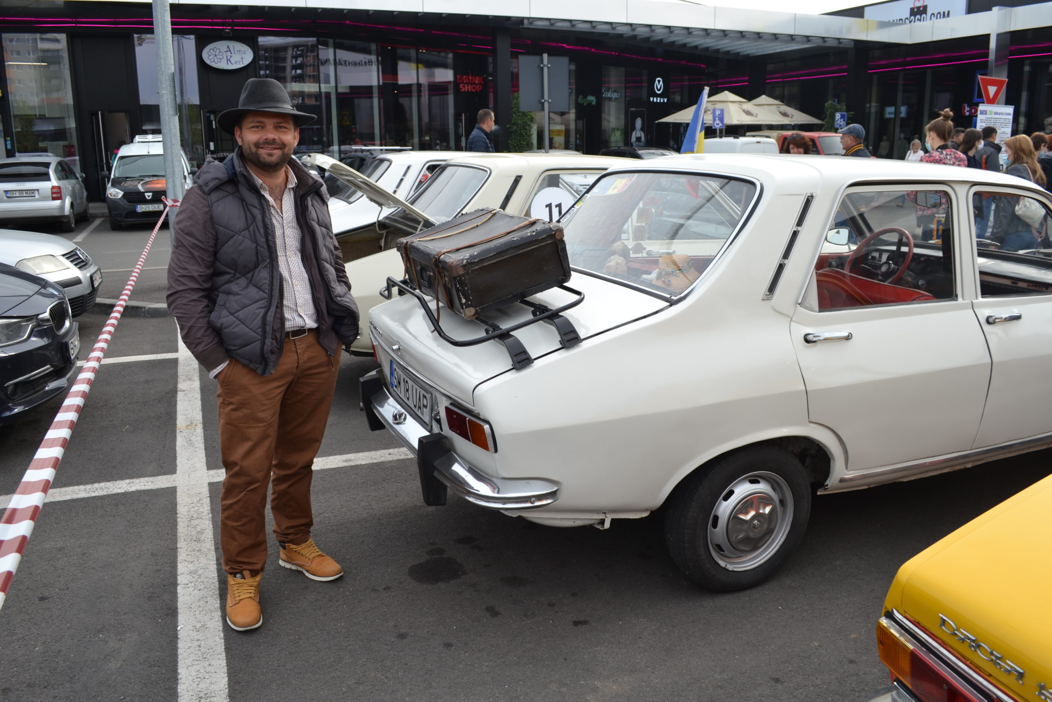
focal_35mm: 27
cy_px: 351
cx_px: 526
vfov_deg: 47.9
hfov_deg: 67.4
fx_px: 789
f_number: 6.3
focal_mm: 18
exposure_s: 1/160
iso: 100
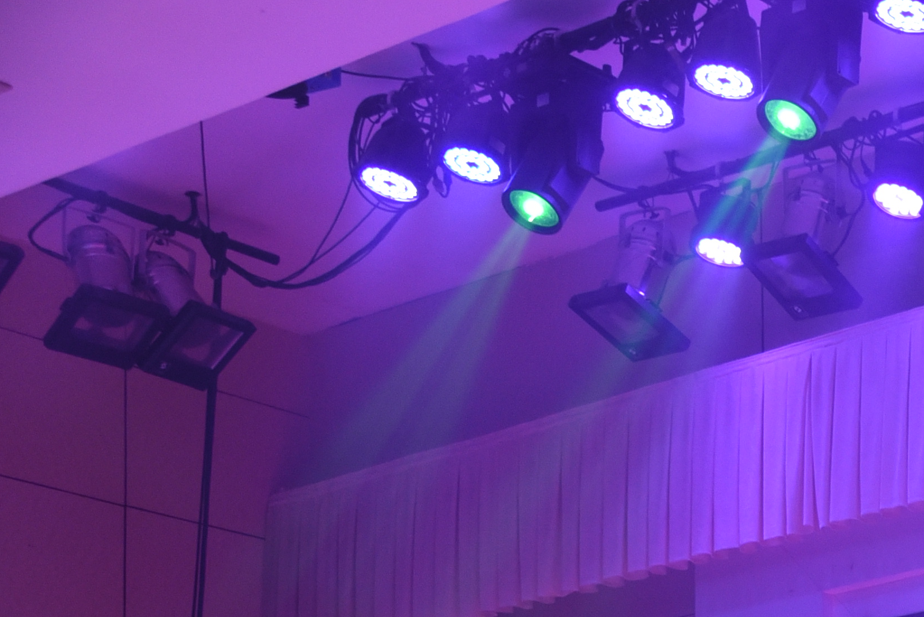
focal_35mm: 113
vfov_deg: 11.3
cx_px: 1682
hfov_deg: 15.5
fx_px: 2902
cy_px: 1085
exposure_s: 1/100
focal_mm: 31
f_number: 5
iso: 1000
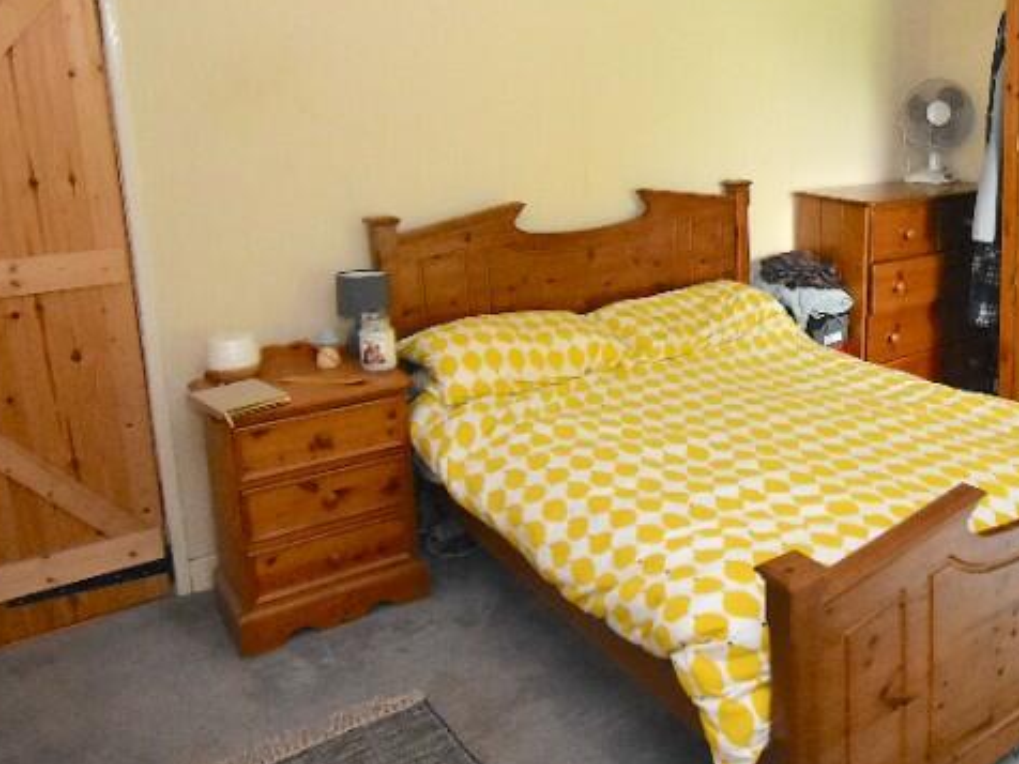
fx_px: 913
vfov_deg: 44.8
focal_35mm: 31
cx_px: 756
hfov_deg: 55.7
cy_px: 262
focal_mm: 10
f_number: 4.5
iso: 2500
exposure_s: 1/60
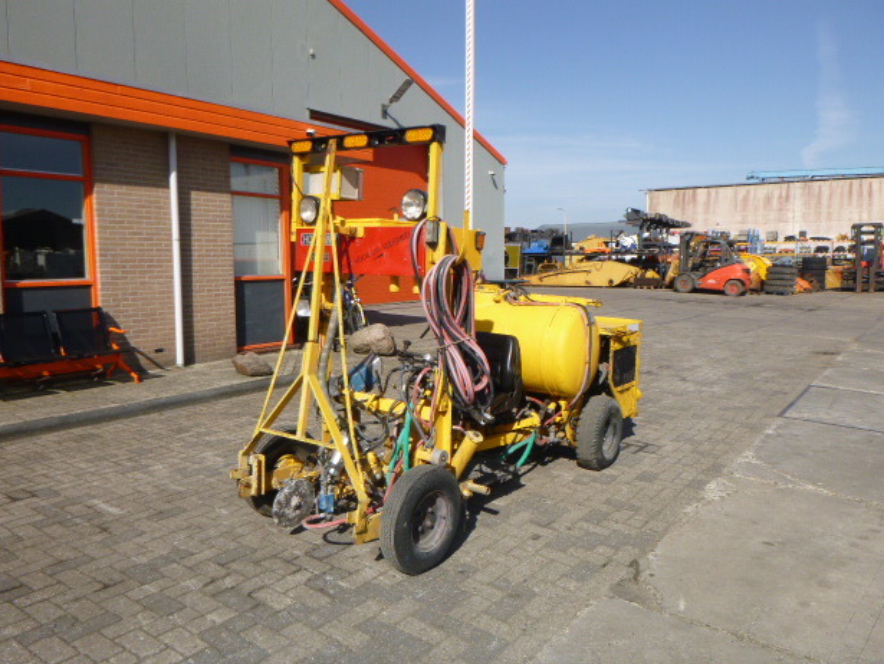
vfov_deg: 53.1
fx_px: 664
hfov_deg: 67.3
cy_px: 322
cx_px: 441
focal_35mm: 26
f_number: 3.9
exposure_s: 1/640
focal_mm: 4.5
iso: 100
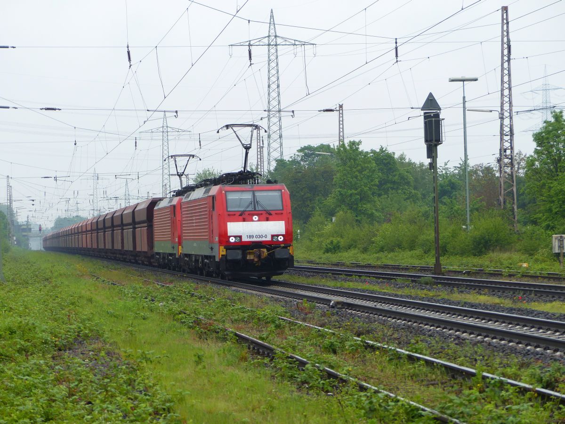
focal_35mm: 133
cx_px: 282
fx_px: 2171
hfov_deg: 14.8
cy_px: 212
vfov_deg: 11.1
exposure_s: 1/640
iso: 100
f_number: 2.8
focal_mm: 23.9
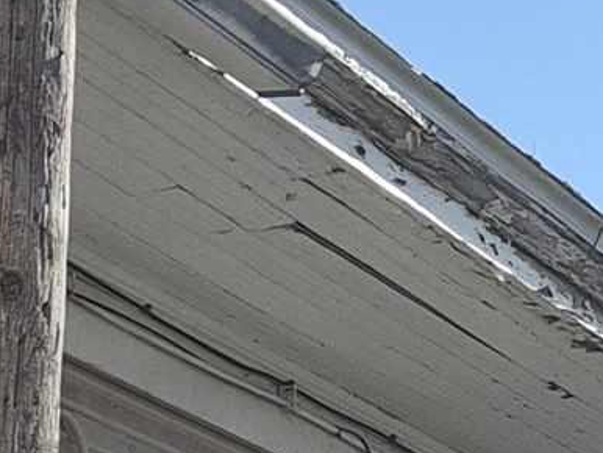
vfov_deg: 7.6
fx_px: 3190
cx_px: -1239
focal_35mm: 183
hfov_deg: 8.8
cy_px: 1109
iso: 25
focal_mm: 5.4
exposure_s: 1/1140
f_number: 1.8
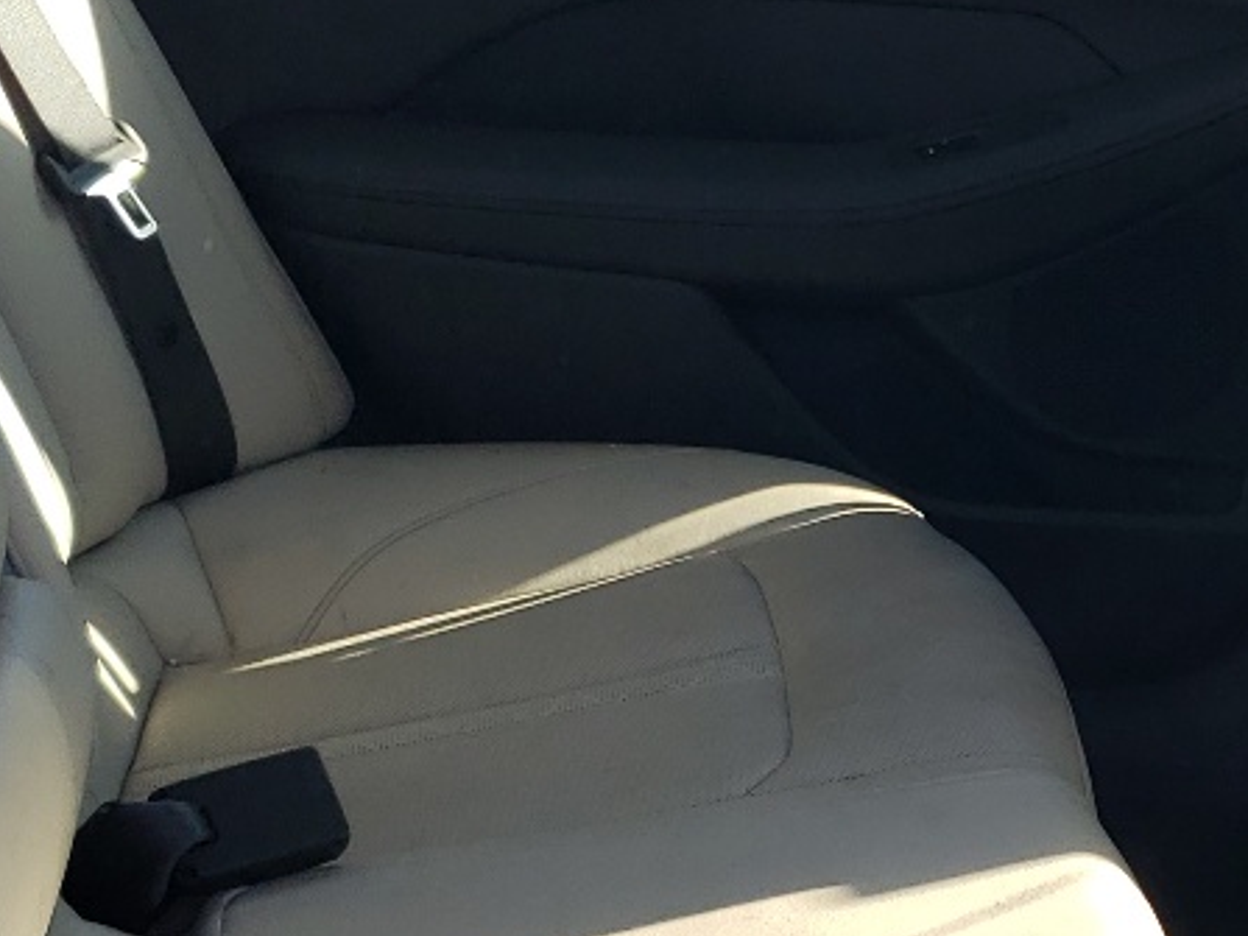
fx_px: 3352
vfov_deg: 15.8
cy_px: 679
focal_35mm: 93
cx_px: 1016
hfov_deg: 20.8
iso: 50
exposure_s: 1/625
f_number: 1.5
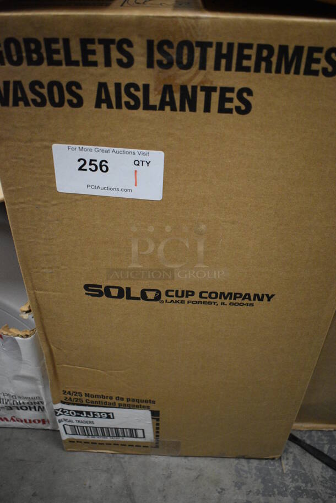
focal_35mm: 33
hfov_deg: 40.0
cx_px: 168
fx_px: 461
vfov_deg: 57.2
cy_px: 252
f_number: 3.8
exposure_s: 1/125
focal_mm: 22
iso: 3200
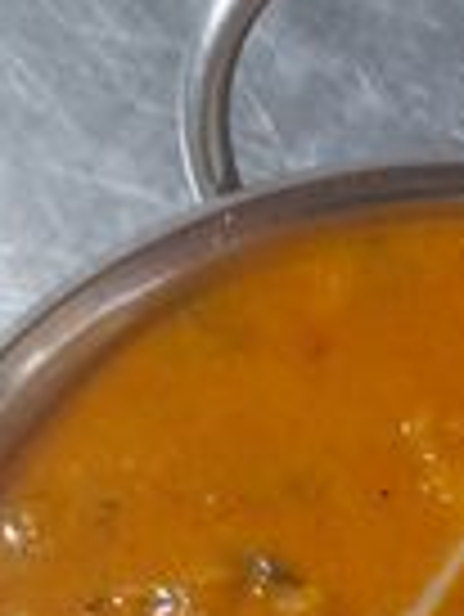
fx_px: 1392
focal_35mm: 78
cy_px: 731
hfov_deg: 18.1
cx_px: 532
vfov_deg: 23.0
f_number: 2
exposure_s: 1/33
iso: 400
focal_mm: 4.6
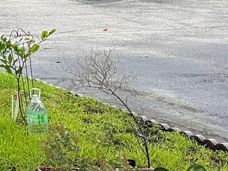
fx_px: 698
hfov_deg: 15.3
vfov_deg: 13.2
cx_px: -214
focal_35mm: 106
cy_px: -83
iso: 80
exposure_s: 1/864
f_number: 1.78
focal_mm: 6.86
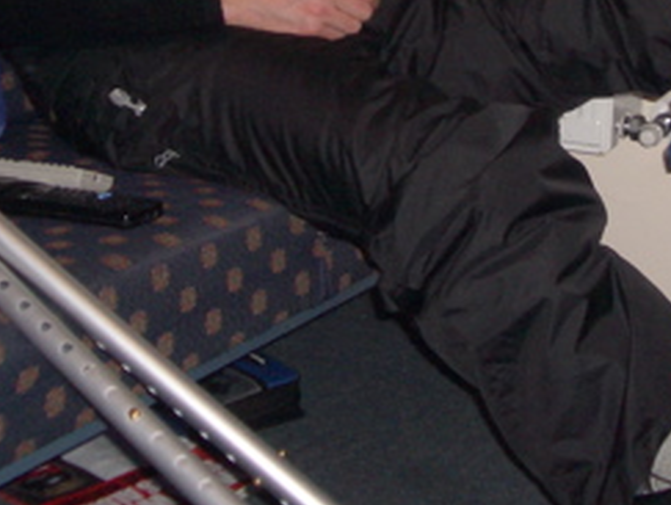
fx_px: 1786
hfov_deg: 21.1
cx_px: 486
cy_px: -102
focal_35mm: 92
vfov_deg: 15.5
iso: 100
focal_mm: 5.8
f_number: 2.6
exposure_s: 1/60
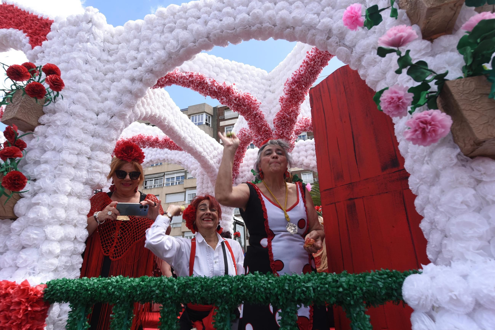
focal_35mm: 20
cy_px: 165
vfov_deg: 62.0
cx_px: 248
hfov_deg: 84.0
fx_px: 275
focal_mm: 20
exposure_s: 1/250
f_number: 7.1
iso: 125
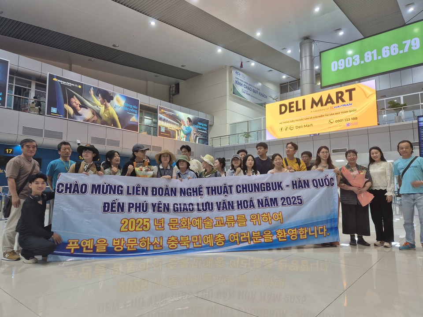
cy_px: 158
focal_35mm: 23
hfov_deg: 73.9
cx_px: 212
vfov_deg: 58.9
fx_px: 281
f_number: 1.8
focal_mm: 5.4
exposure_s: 1/53
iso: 40
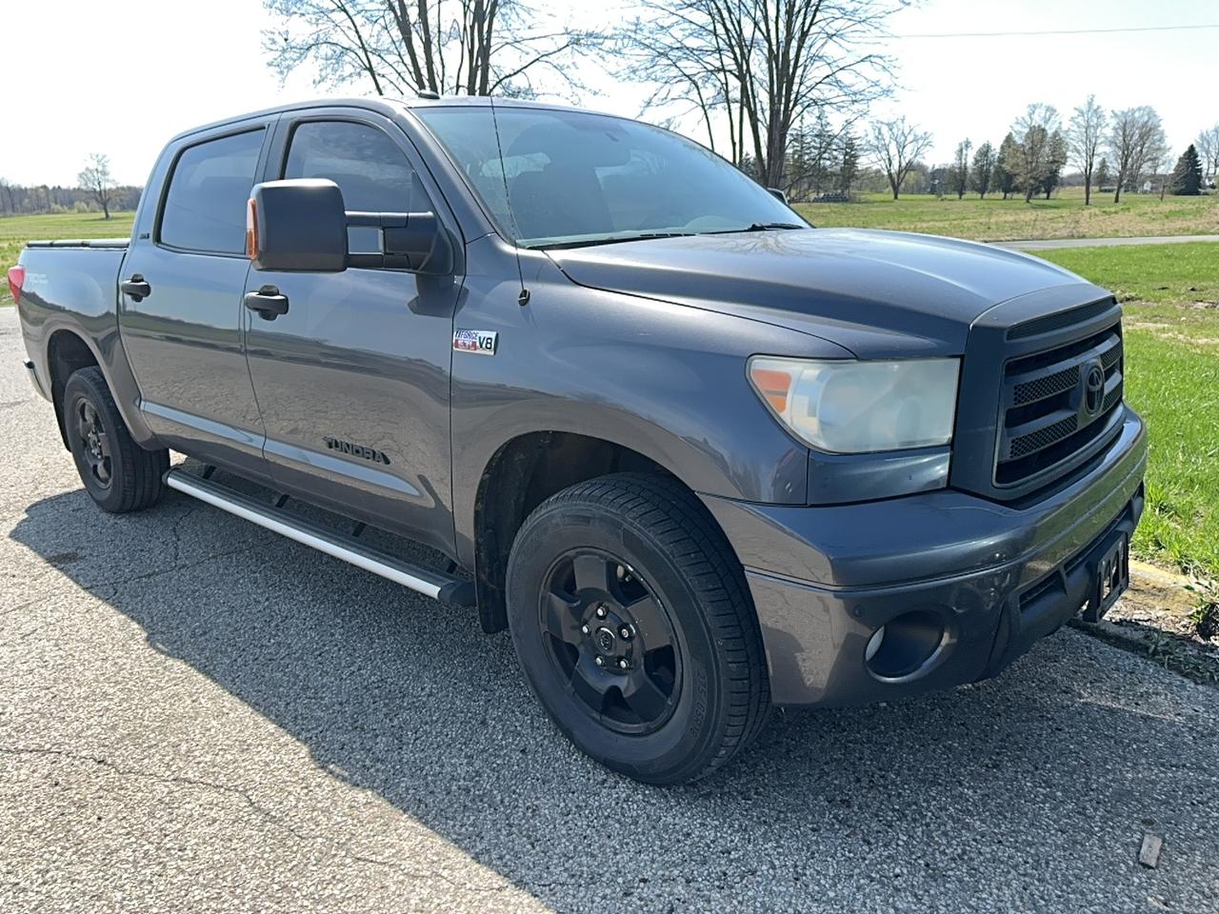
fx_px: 845
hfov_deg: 71.6
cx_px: 610
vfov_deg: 56.8
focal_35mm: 24
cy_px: 457
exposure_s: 1/1961
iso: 64
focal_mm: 6.86
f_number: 1.78
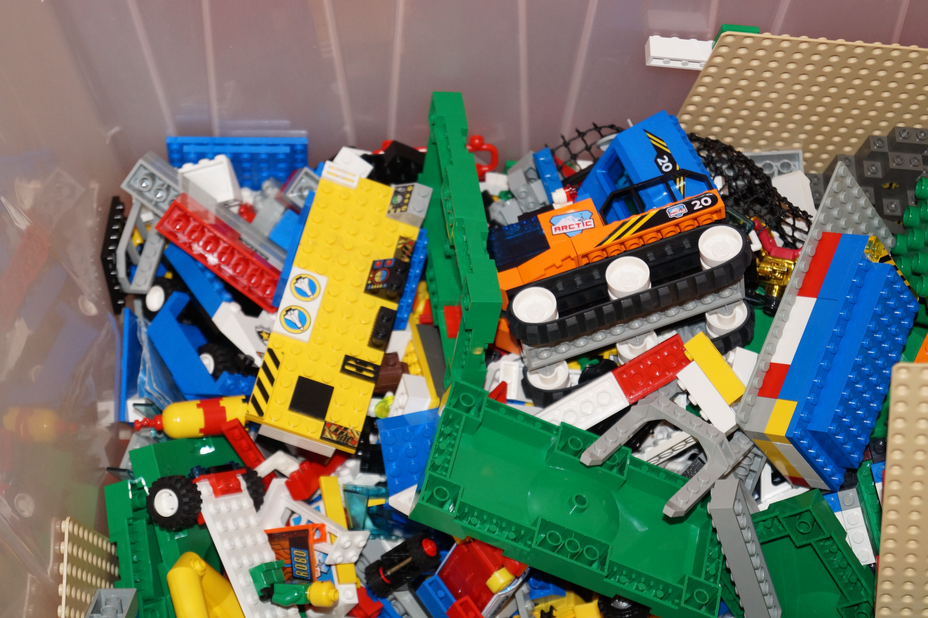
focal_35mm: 82
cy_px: 309
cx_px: 464
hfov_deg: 24.6
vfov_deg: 16.5
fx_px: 2126
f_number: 5.6
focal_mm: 55
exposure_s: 1/60
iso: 800
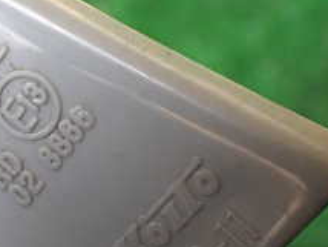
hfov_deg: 22.6
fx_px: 797
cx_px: 20
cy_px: 97
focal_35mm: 84
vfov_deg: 17.6
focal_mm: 5.4
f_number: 2.3
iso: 400
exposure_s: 1/125
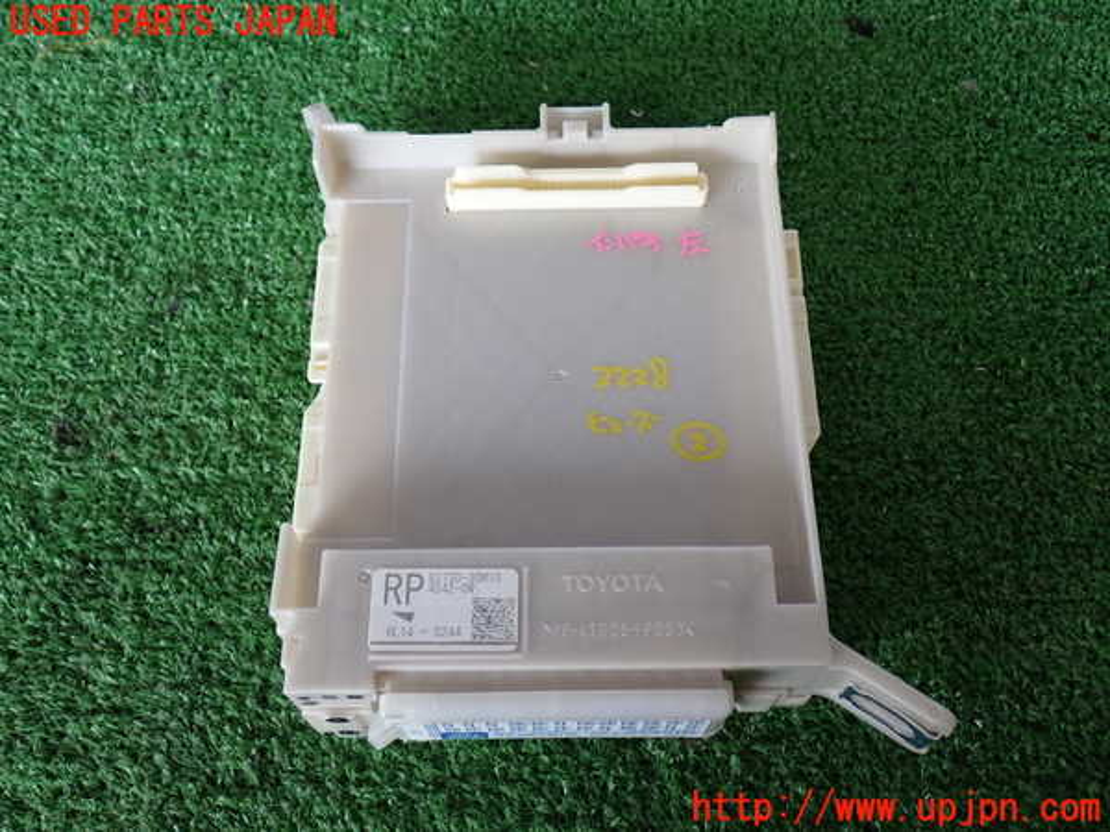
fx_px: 1154
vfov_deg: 39.7
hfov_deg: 51.4
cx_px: 555
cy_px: 416
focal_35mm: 36
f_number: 2.5
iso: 200
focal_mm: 6.37
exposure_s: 1/60
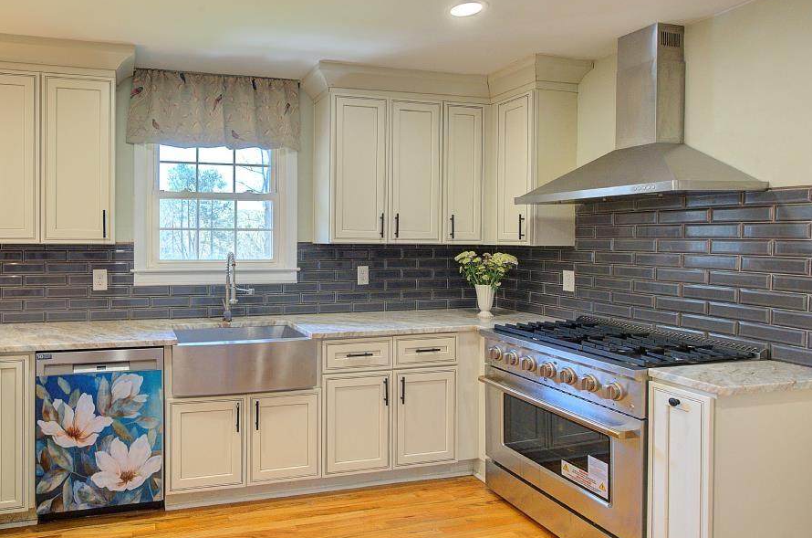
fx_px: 518
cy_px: 231
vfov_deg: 54.7
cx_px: 247
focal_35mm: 23
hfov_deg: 73.0
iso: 1000
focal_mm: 16
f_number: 11
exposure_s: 1/15
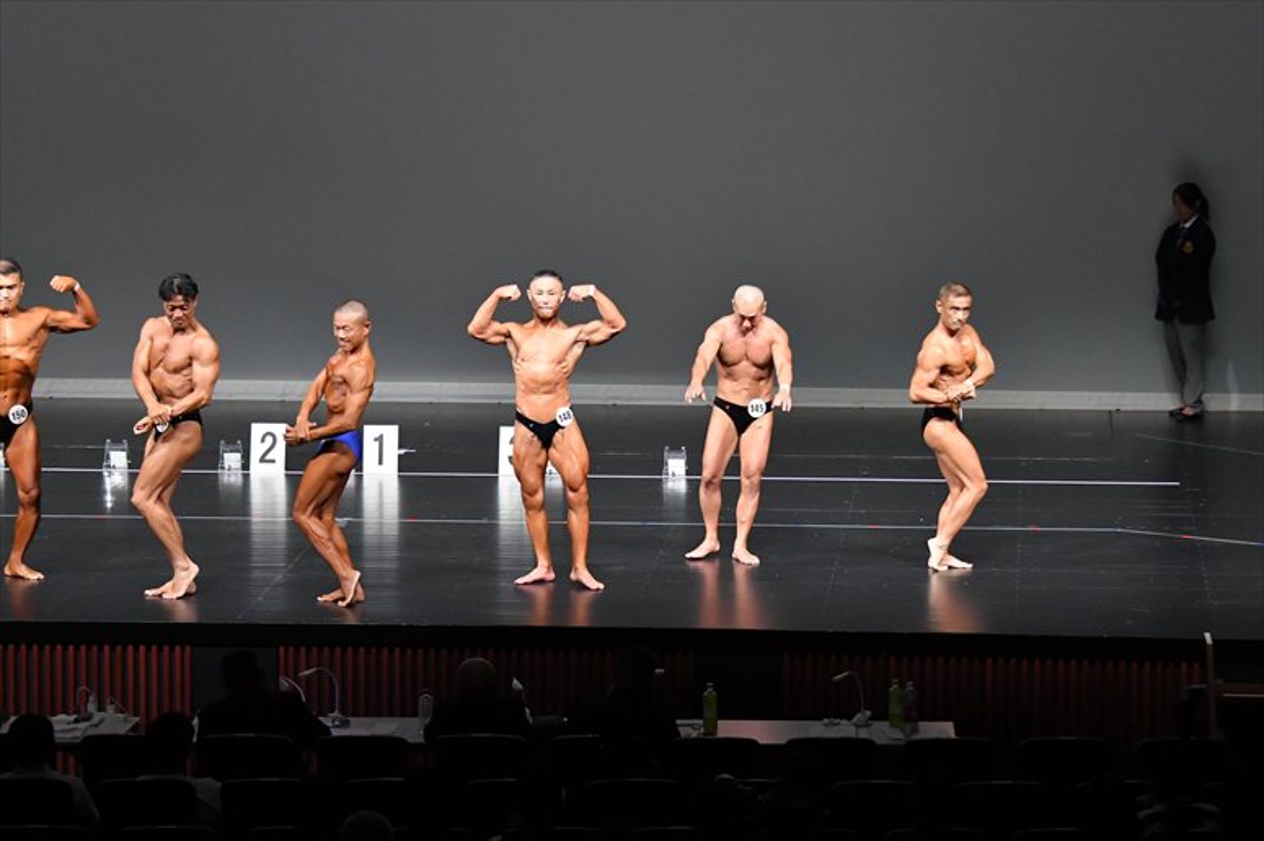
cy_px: 420
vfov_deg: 9.9
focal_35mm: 138
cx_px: 632
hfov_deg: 14.9
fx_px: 4843
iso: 5000
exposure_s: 1/400
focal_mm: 92
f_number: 5.6
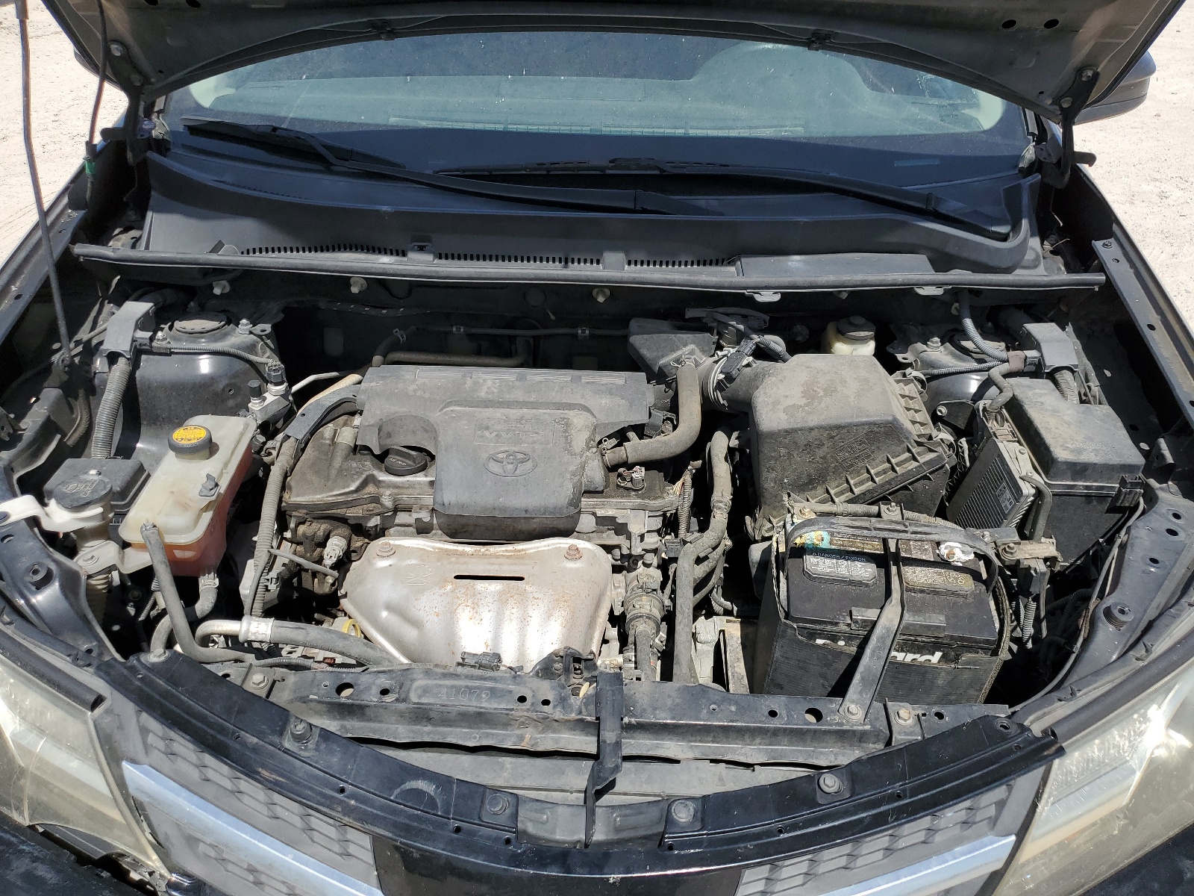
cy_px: 448
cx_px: 597
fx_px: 897
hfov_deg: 67.3
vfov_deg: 53.1
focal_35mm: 26
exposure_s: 1/3333
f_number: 1.5
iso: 50
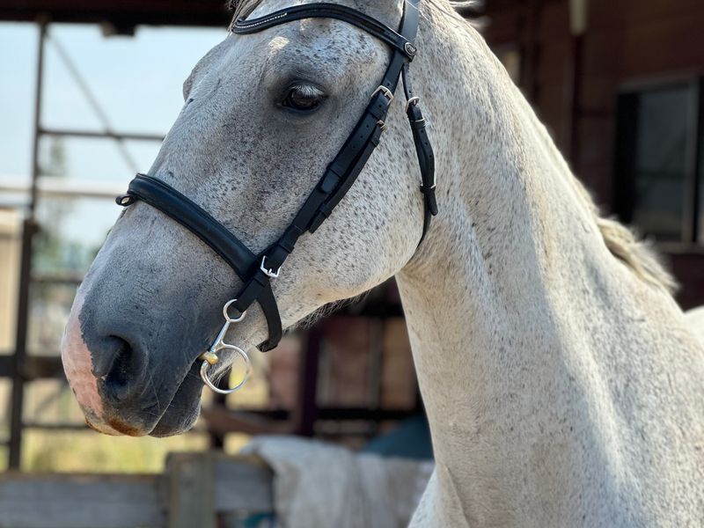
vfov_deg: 19.1
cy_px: 264
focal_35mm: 77
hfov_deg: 25.3
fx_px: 1566
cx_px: 352
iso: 32
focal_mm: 9
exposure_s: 1/372
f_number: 2.8
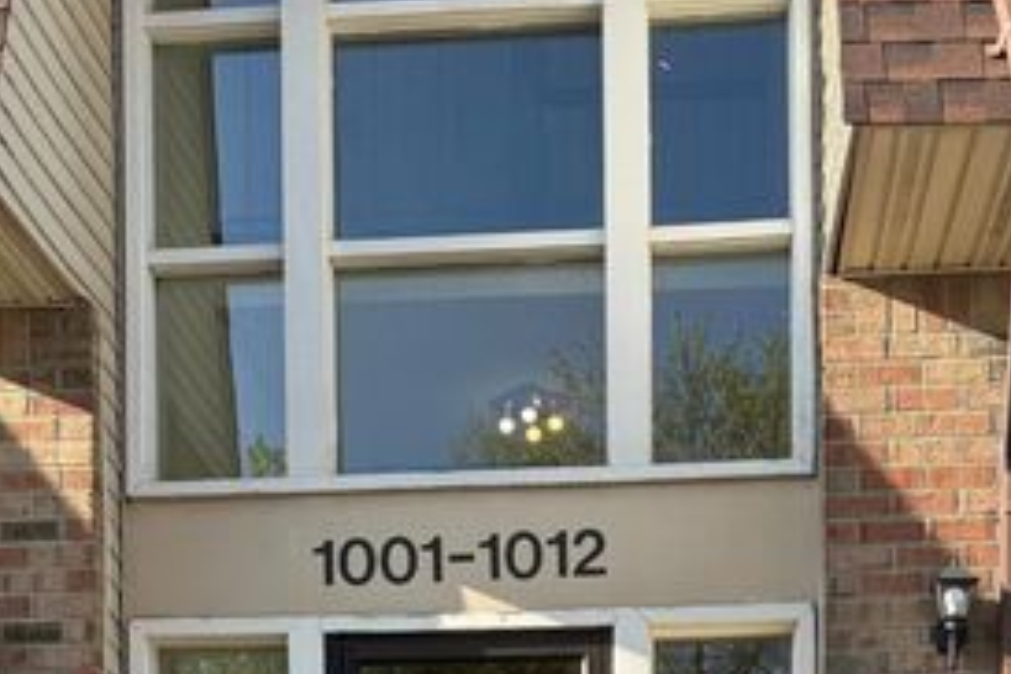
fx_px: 1713
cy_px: 1130
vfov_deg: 18.5
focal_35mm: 61
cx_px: 563
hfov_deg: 32.9
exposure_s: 1/1727
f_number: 1.78
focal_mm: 6.76
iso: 80
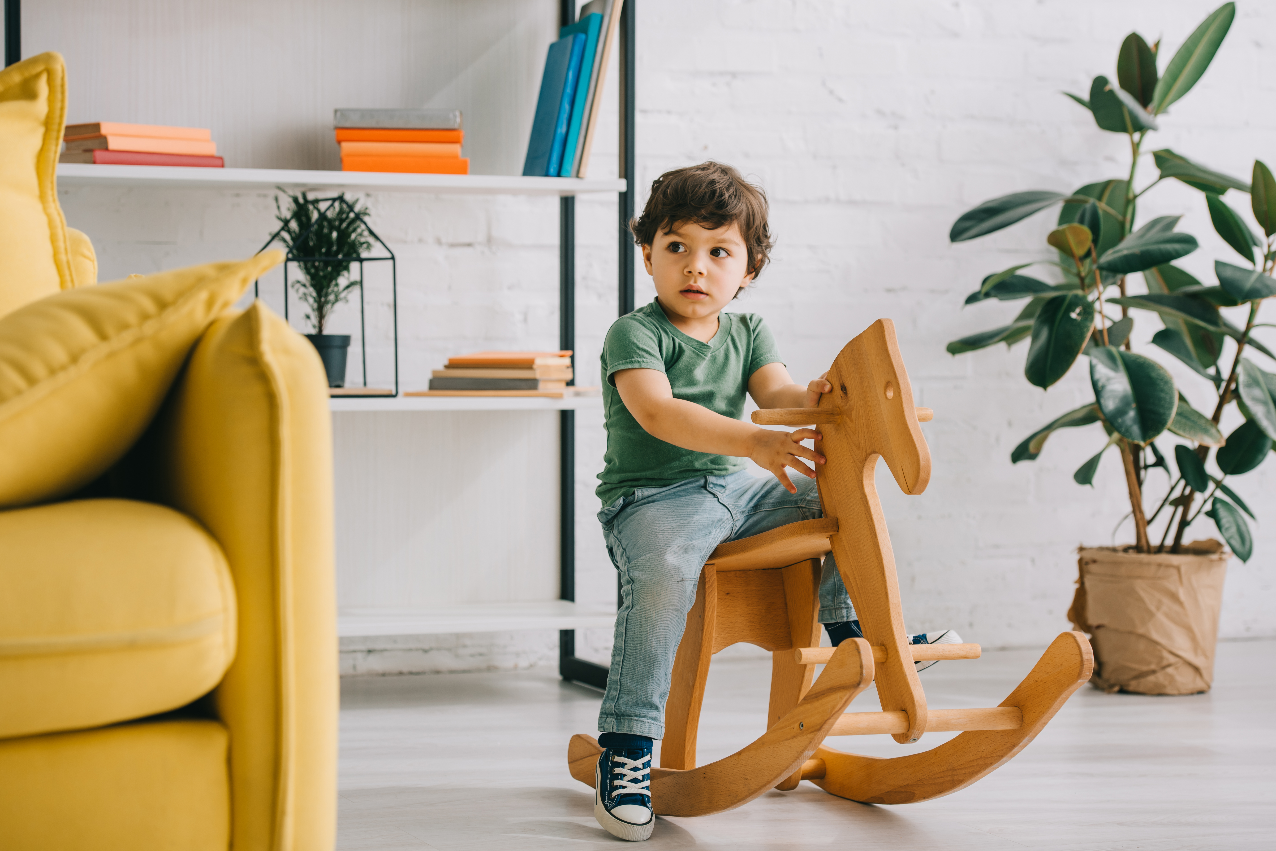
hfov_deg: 23.6
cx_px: 638
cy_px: 426
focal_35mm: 86
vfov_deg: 15.9
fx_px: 3049
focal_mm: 86
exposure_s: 1/200
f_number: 4.5
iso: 100
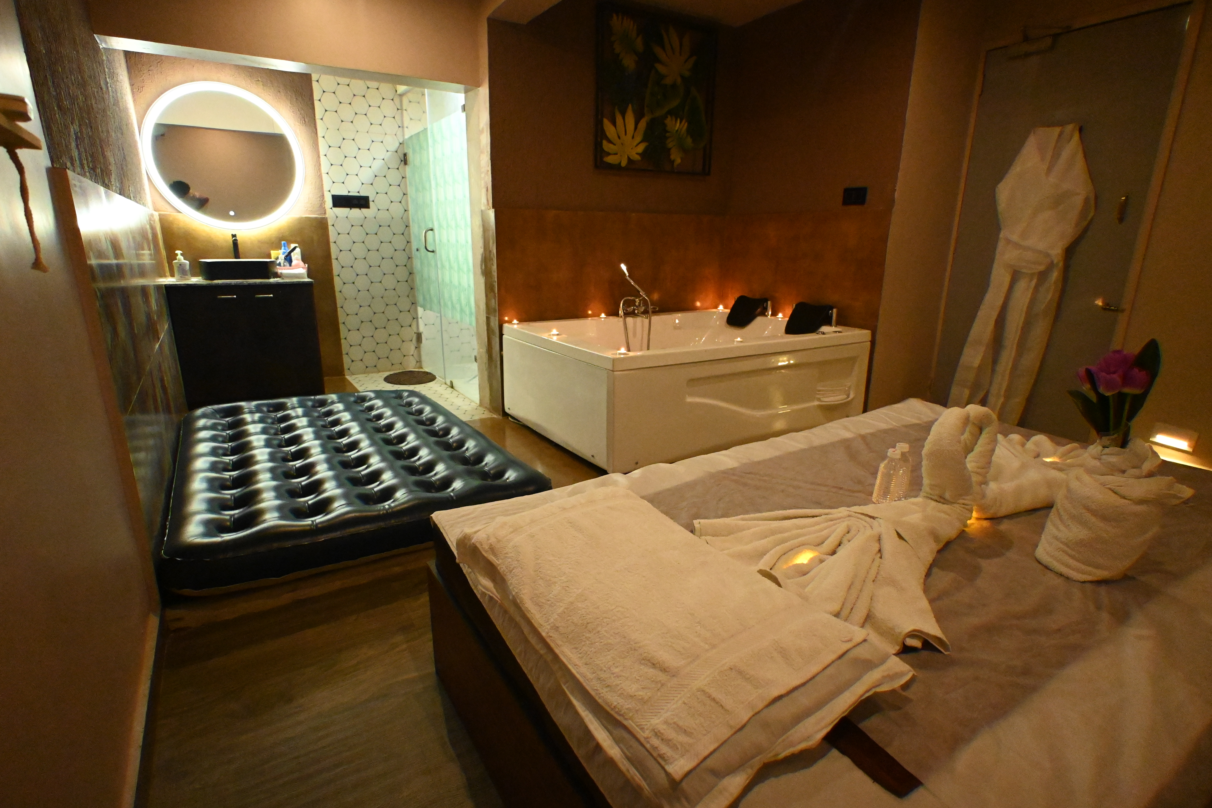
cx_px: 606
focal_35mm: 18
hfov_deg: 90.0
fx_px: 606
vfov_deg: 67.4
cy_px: 404
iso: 10000
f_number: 3.5
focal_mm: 12
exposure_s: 1/125
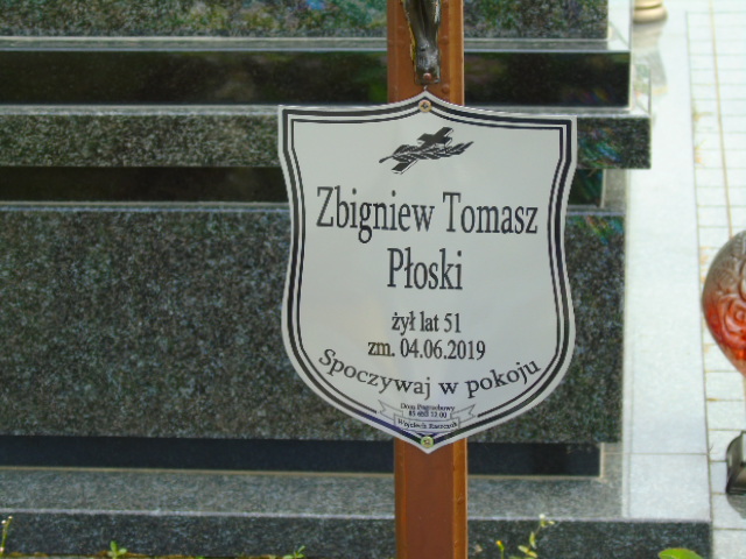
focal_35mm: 142
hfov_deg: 13.9
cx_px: 373
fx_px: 3060
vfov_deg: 10.4
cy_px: 280
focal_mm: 25
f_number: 4.7
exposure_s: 1/160
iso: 80
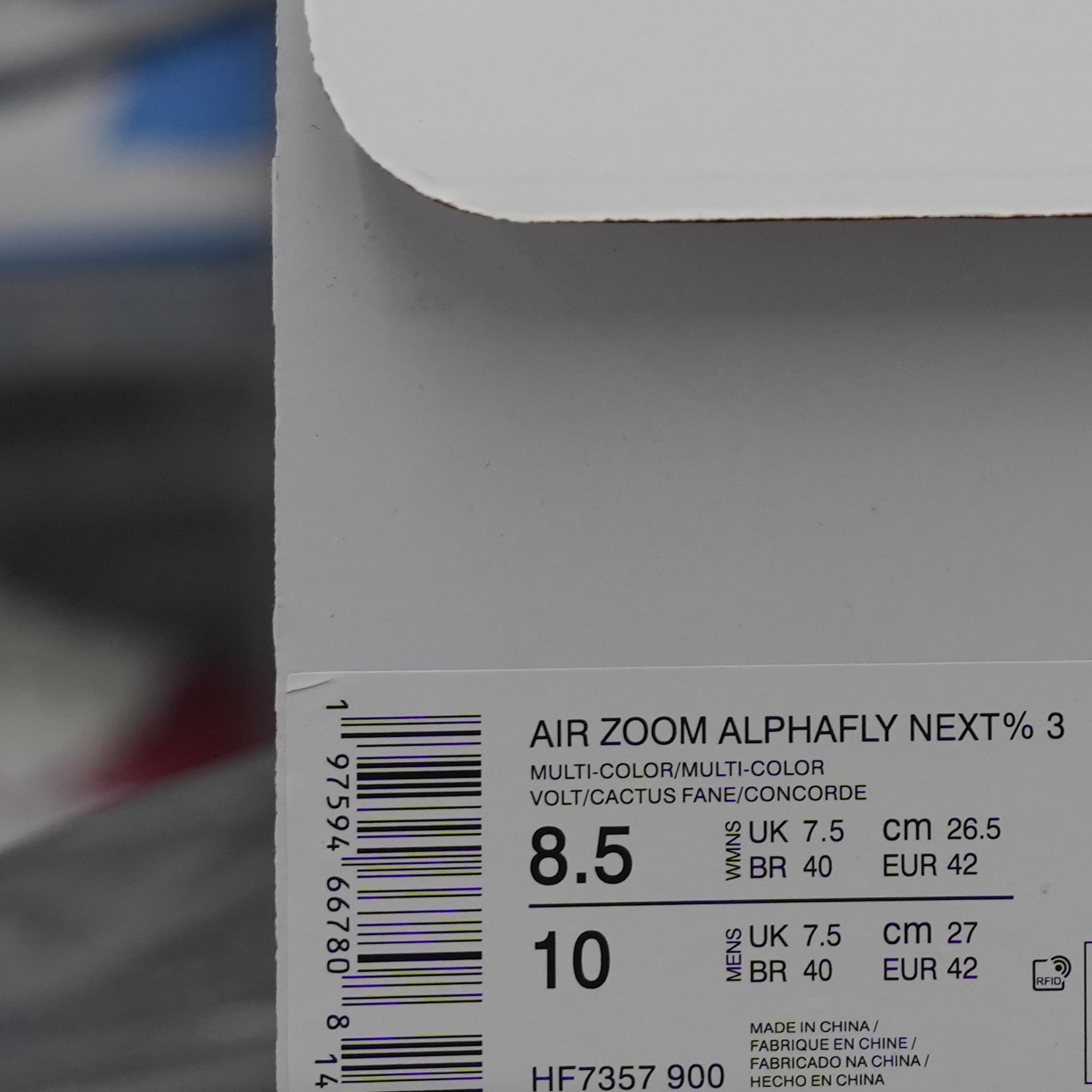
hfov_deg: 10.7
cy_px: -331
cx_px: 1745
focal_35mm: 156
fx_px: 5568
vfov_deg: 10.9
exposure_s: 1/60
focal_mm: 39
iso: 400
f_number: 5
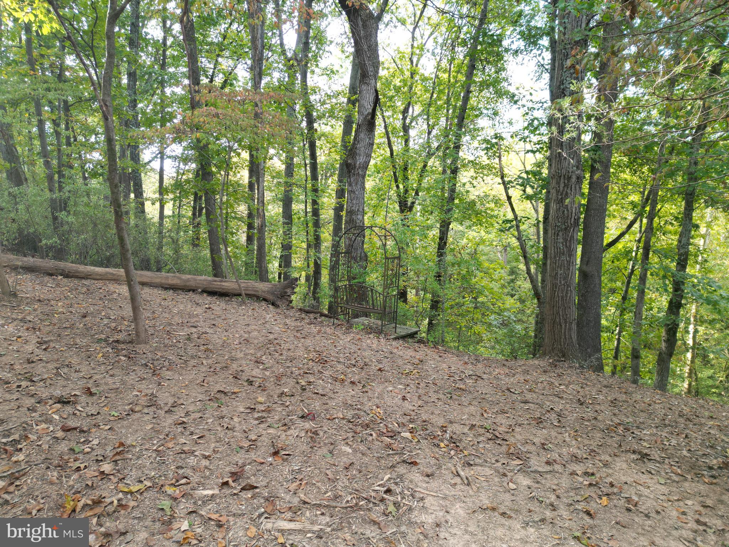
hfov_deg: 71.6
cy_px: 274
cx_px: 364
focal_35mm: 24
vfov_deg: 56.8
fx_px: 505
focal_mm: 6.72
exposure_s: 1/100
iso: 130
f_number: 1.7
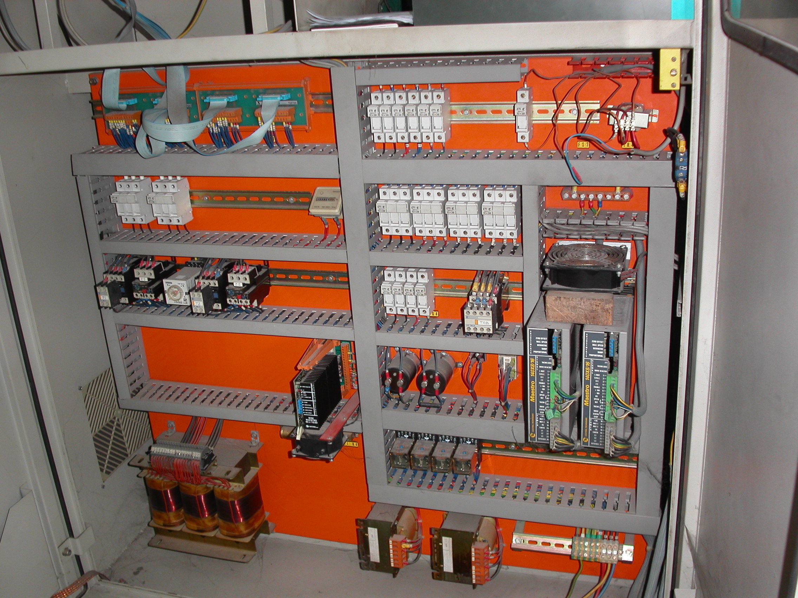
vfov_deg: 37.7
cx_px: 399
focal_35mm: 38
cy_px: 299
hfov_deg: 49.0
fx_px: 876
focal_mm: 7.8
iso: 100
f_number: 2.8
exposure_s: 1/30
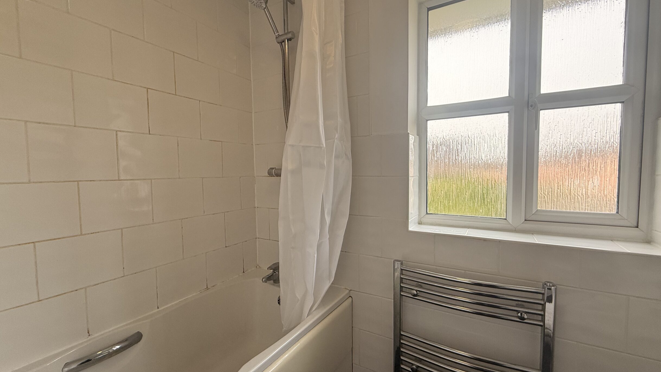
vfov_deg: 67.1
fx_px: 280
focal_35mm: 16
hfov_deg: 99.3
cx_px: 338
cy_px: 186
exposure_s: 1/105
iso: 64
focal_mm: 2.22
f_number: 2.2
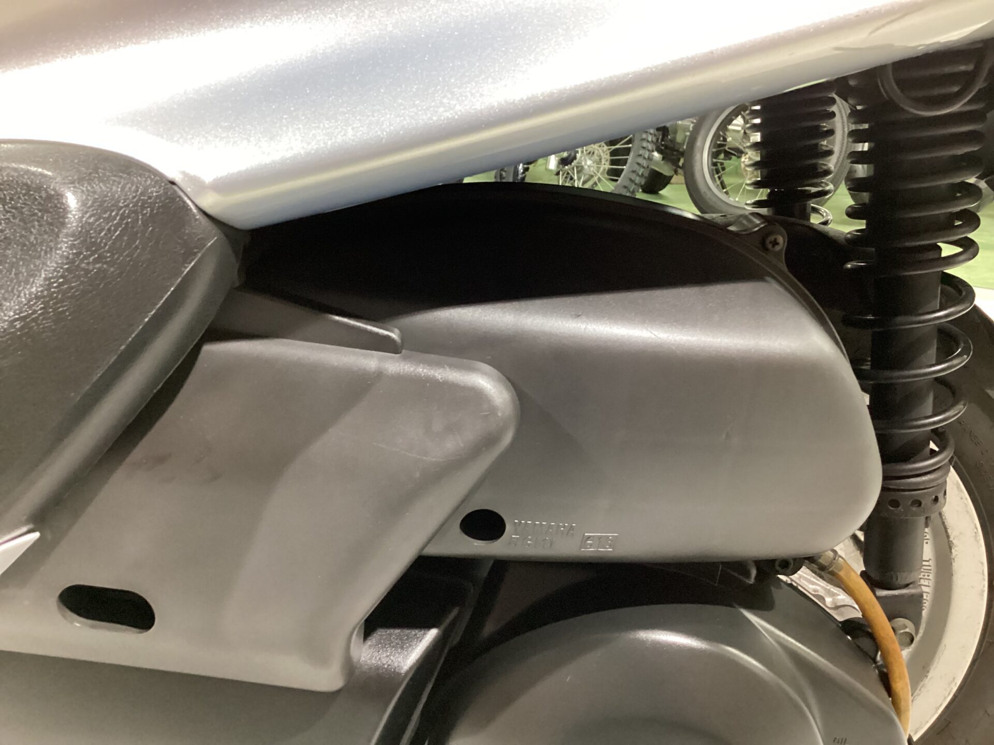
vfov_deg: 45.4
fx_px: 890
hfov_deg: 58.4
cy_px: 372
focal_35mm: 31
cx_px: 497
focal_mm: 3.3
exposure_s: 1/25
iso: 640
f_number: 2.4
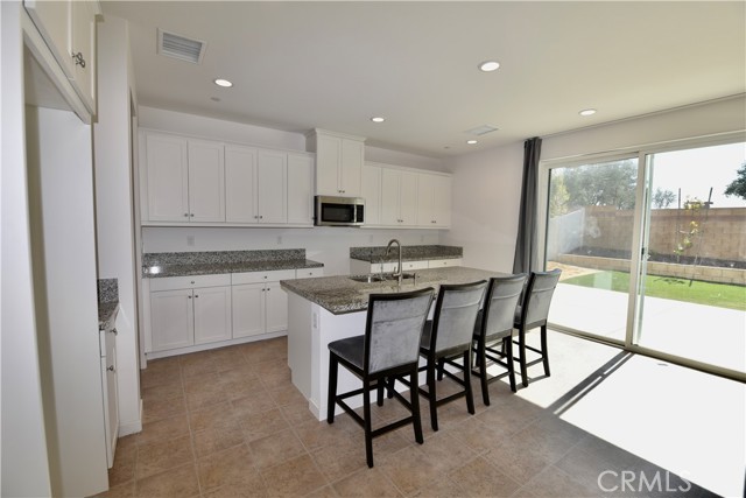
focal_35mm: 15
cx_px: 373
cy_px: 249
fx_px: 311
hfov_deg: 100.4
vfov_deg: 77.4
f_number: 5.6
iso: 100
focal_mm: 15
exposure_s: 1/125
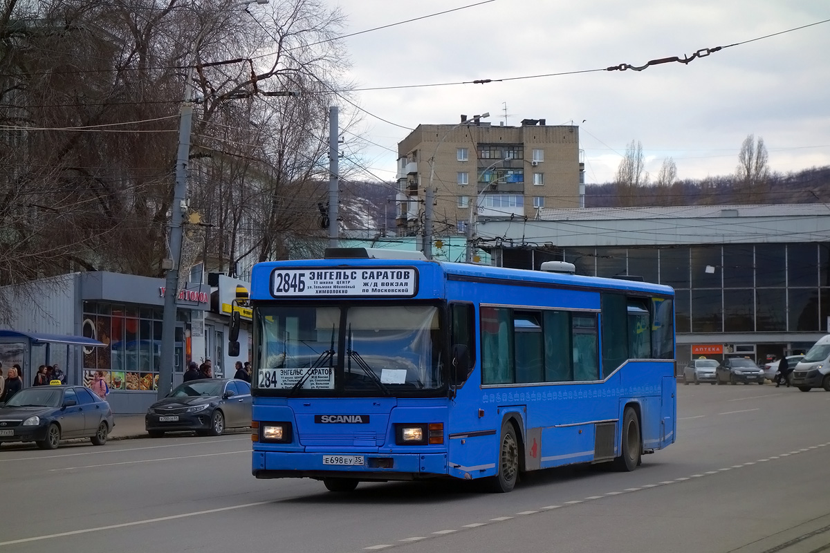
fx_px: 2305
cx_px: 415
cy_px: 276
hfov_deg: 20.4
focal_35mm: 100
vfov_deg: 13.7
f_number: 4.9
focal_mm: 37.1
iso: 125
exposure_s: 1/500
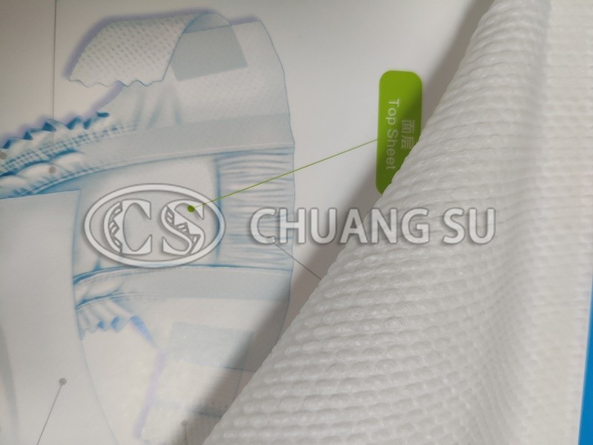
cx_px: 296
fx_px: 360
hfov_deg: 79.0
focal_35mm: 21
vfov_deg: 63.4
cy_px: 222
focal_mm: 4.22
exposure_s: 1/50
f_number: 1.8
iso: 483
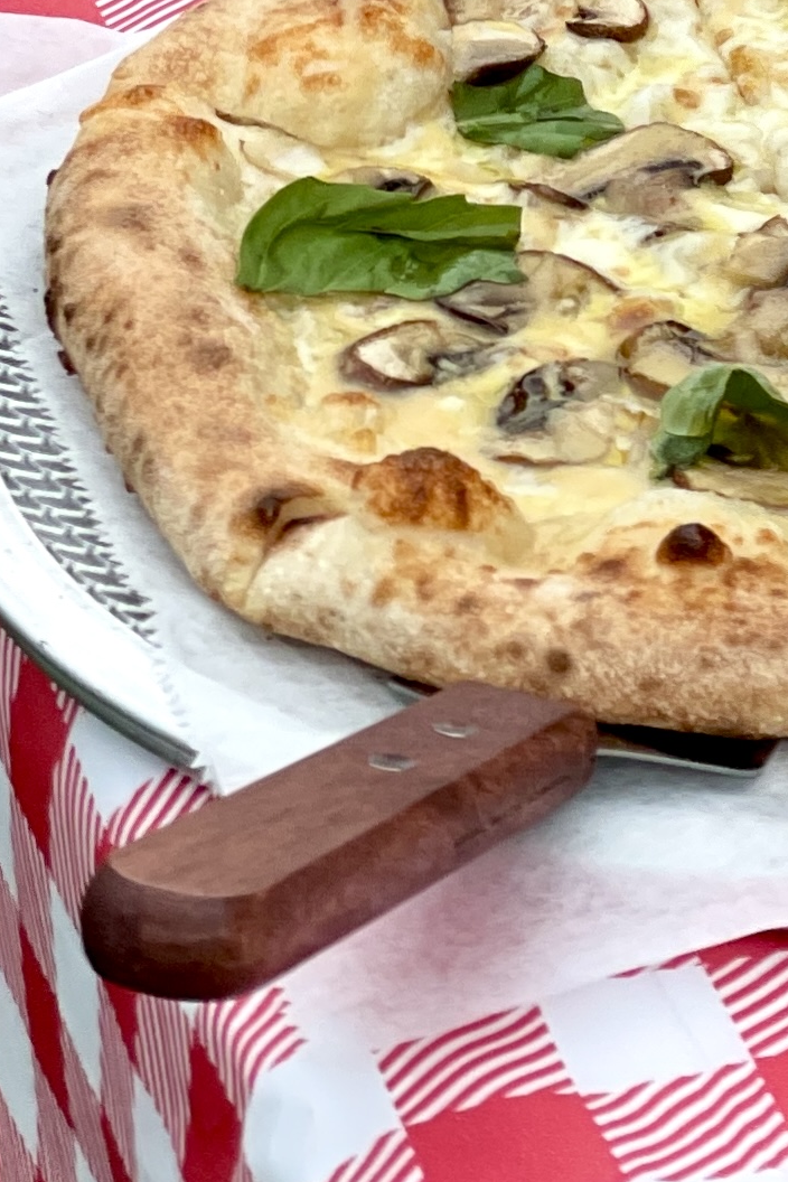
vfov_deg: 9.9
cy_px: -711
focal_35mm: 200
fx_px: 6566
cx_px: 786
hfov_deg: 6.8
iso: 32
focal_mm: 6
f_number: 2
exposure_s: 1/1199
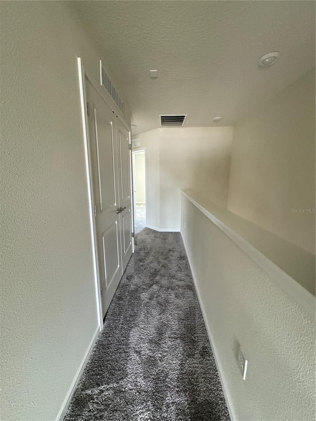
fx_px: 170
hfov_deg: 85.7
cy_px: 210
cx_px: 158
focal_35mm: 14
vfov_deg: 102.1
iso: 640
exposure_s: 1/60
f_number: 2.2
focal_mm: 2.22
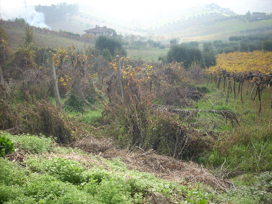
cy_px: 102
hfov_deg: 50.1
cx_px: 136
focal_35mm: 37
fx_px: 291
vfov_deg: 38.7
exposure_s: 1/310
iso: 64
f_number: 2.8
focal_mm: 6.2
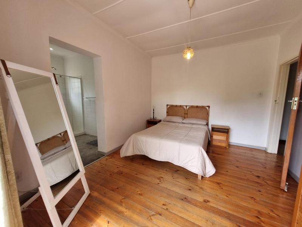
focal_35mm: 13
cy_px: 114
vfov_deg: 89.9
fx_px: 113
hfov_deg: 106.2
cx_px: 151
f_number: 2.2
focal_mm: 1.74
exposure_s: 1/50
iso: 50
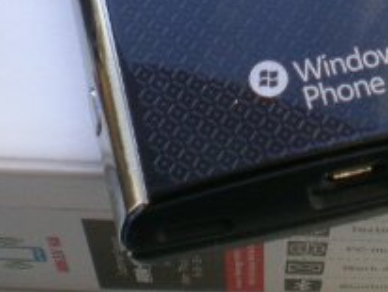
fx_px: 1324
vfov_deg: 12.1
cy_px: -130
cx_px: 232
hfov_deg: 16.7
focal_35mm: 118
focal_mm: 6.3
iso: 117
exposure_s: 1/60.3
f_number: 3.1
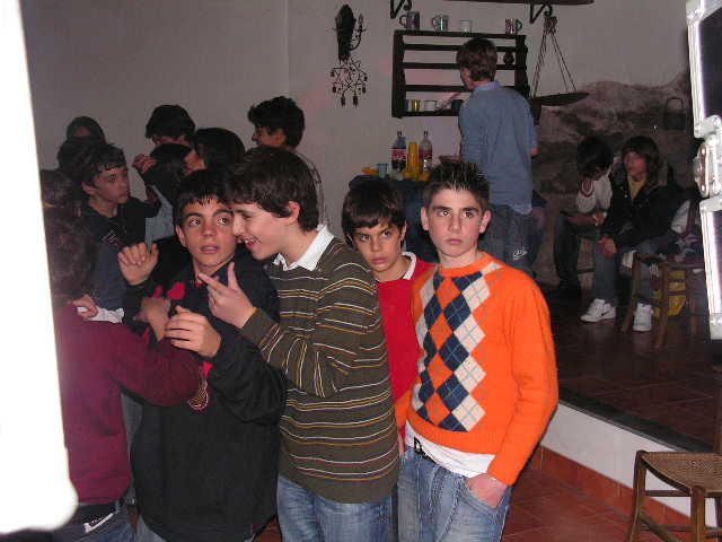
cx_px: 361
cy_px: 271
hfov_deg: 37.5
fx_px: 1064
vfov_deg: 28.6
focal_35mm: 51
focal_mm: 8.6
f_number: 3.2
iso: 200
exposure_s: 1/60
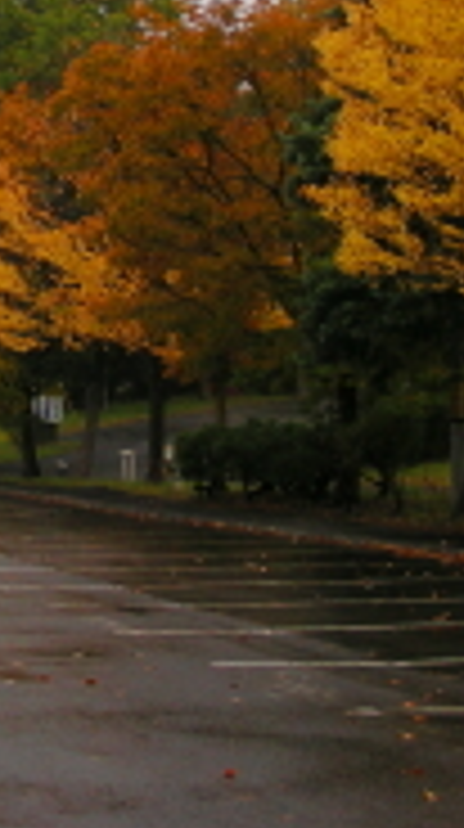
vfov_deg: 19.5
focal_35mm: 108
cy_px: 76
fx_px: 2371
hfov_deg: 11.0
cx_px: -72
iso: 50
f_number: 3.5
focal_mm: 6.3
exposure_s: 1/99
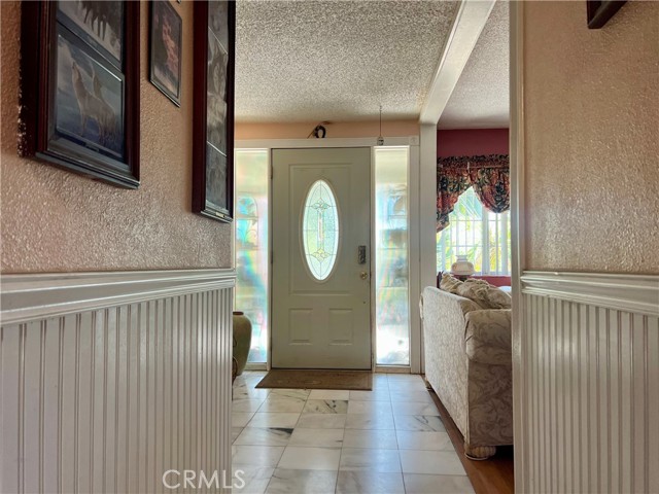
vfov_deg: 53.1
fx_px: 495
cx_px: 330
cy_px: 247
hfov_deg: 67.3
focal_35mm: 26
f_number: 1.5
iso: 125
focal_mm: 5.7
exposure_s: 1/121
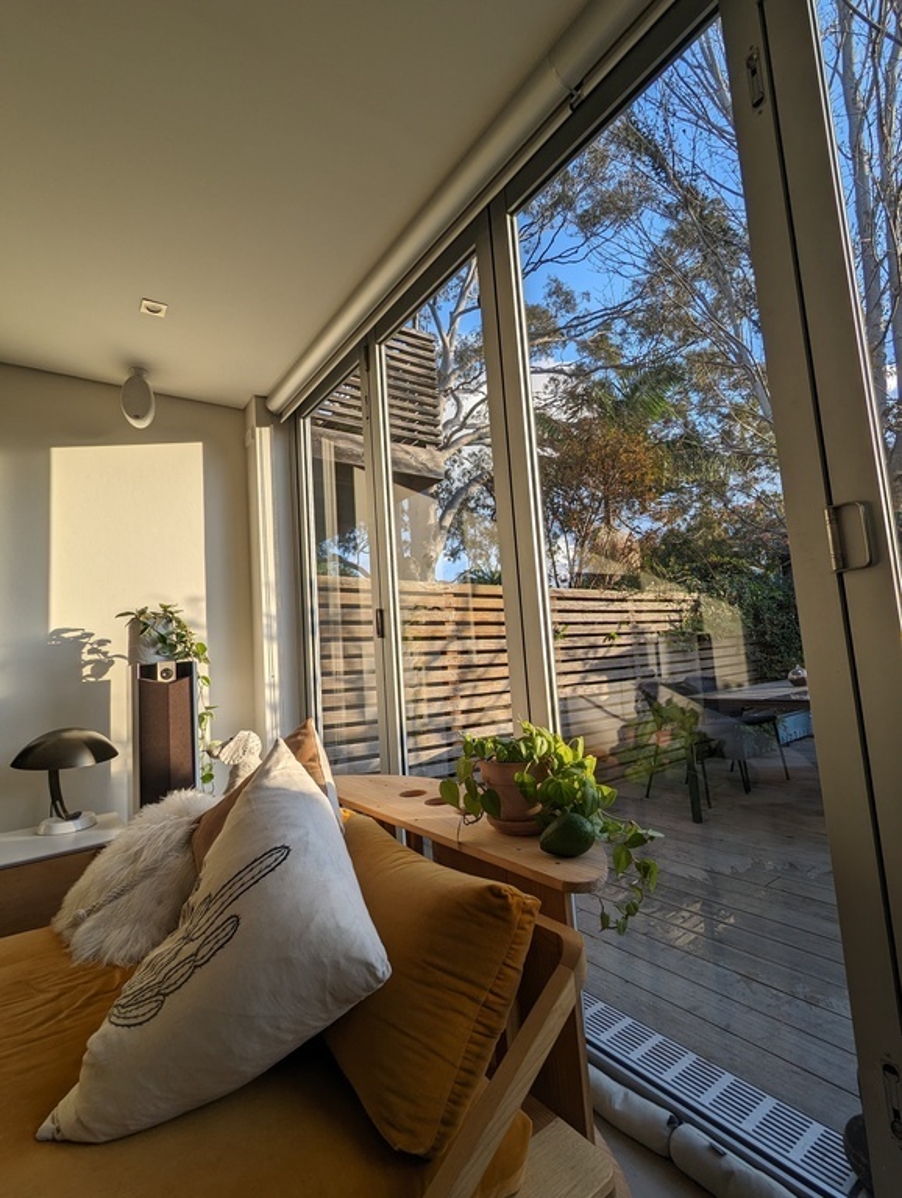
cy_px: 599
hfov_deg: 78.2
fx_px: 555
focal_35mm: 16
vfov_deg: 94.4
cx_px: 451
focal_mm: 2.35
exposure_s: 1/471
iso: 46
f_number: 2.2
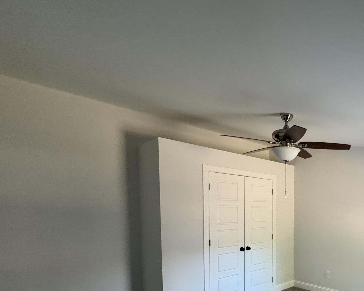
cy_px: 226
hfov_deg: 62.5
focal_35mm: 24
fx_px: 259
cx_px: 306
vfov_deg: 55.3
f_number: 2.2
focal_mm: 2.22
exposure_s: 1/65
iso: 320
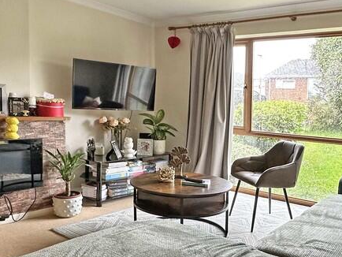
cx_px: 188
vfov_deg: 41.5
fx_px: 326
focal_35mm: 33
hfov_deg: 55.2
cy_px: 199
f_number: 2.2
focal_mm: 2.22
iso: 200
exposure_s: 1/99
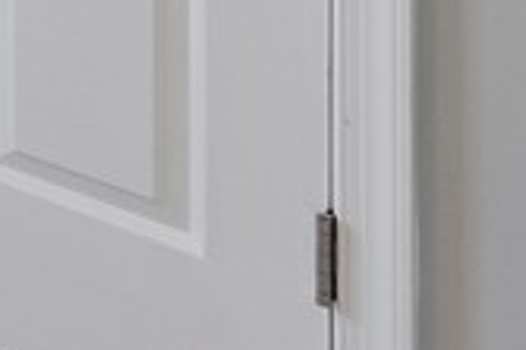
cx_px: -1167
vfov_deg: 10.6
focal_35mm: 104
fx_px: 1518
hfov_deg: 10.6
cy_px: -583
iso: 800
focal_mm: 16
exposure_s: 1/8
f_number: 8
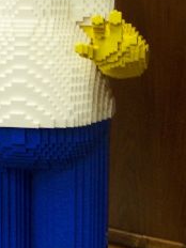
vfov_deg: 18.5
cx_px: 2
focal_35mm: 106
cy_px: 74
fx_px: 759
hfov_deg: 13.8
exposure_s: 1/10
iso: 140
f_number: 2.8
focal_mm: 6.3
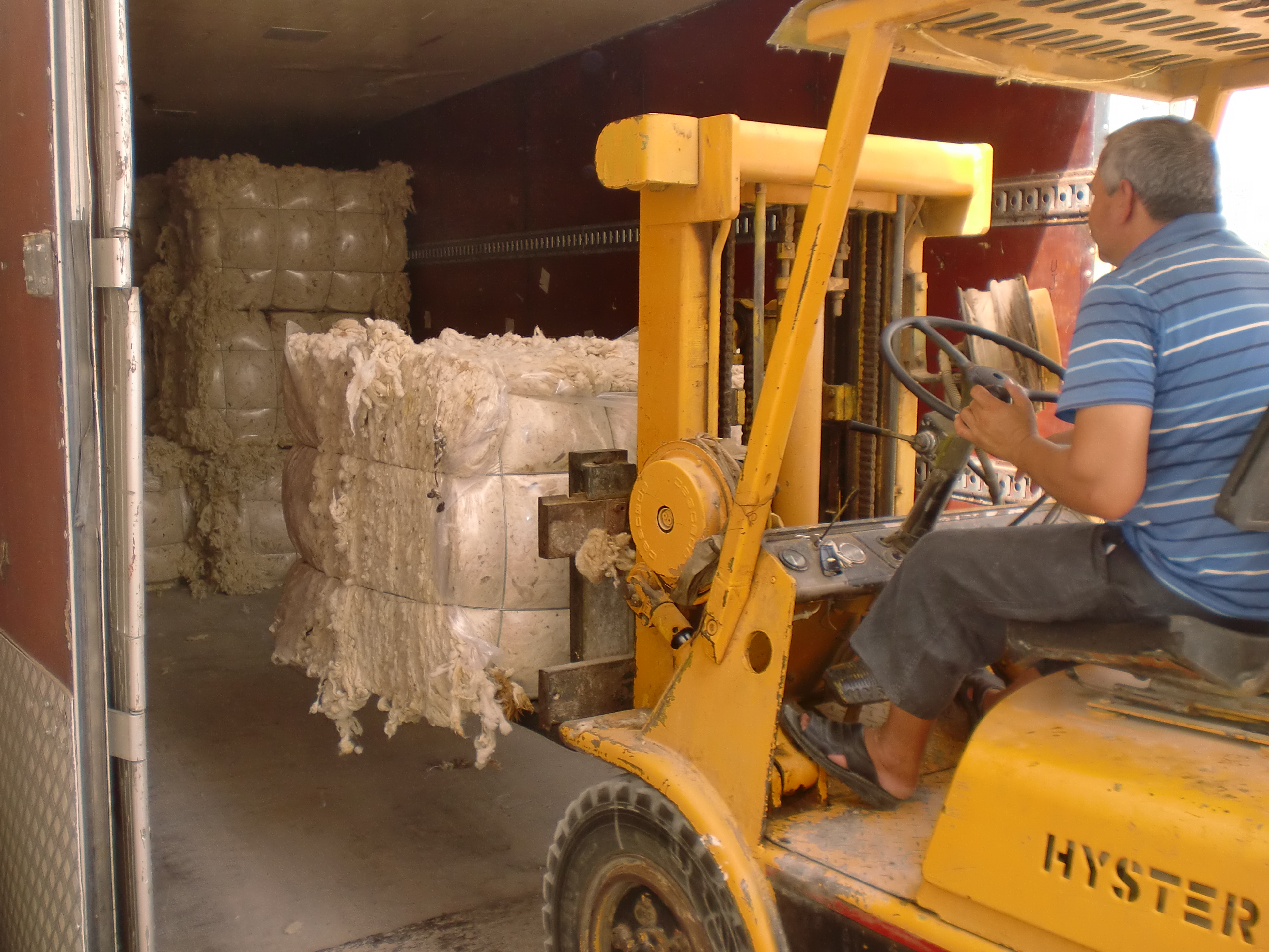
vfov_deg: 39.7
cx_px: 617
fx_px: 1320
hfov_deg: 51.3
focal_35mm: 36
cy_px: 477
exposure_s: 1/125
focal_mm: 6.3
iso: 64
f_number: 3.1
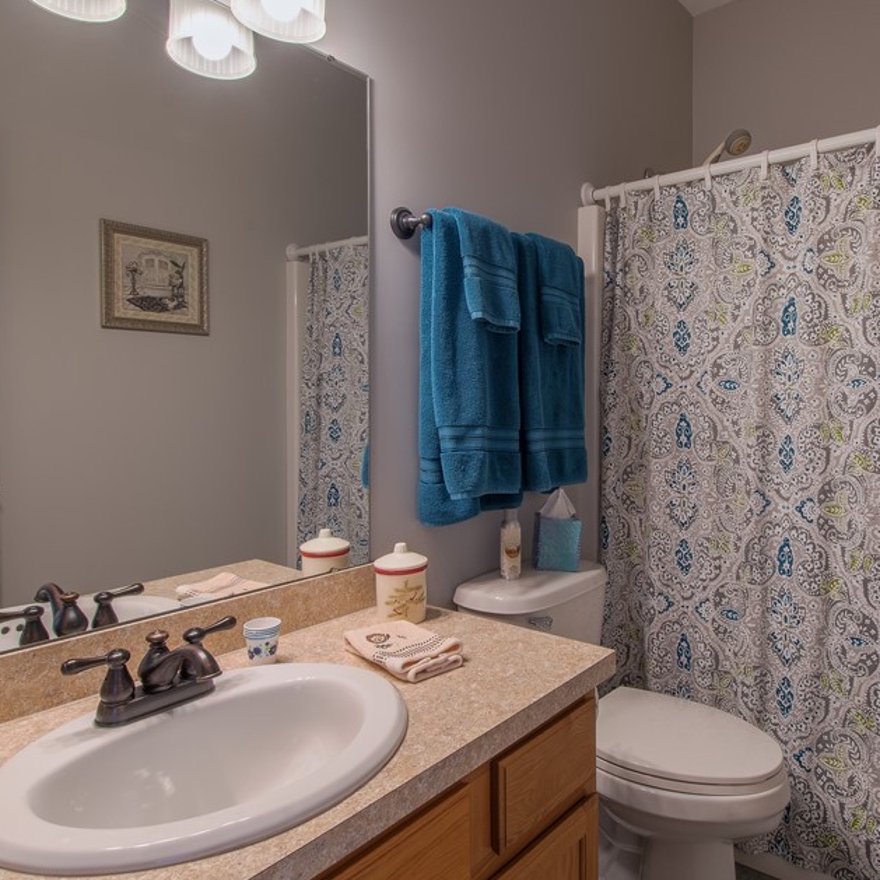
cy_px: 412
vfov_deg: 69.6
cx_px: 541
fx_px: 633
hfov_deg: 68.7
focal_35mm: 22
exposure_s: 1
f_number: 13
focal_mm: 10
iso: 400
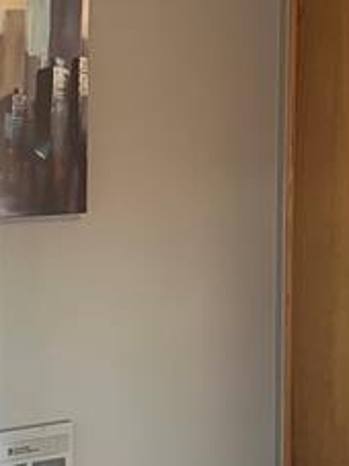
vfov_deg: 22.3
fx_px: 1184
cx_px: 94
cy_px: 228
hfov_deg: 16.7
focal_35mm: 88
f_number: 1.6
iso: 400
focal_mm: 5.1
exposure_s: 1/60
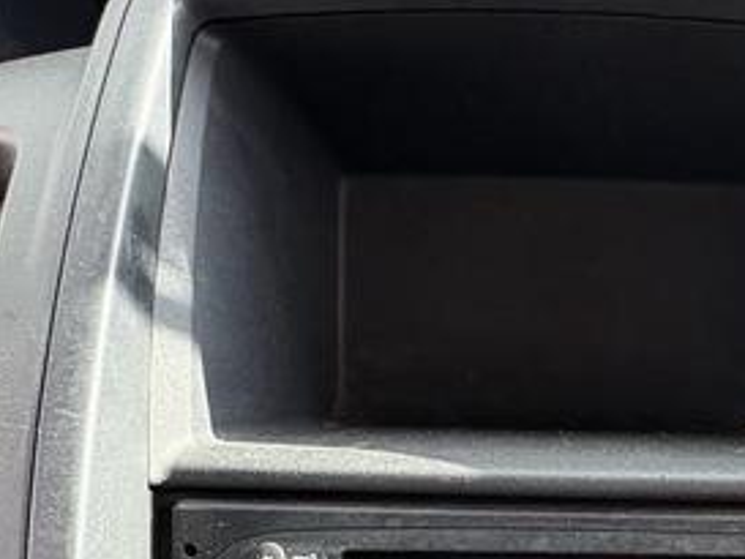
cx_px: 559
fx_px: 990
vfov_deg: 29.4
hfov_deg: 40.1
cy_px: 562
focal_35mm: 46
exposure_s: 1/134
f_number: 2.2
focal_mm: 2.22
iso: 125
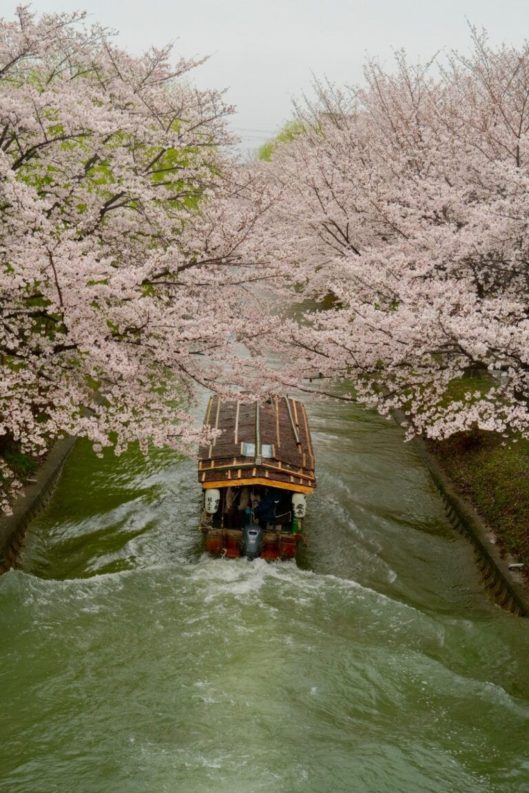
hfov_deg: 23.0
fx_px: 1300
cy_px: 396
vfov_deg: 33.9
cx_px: 264
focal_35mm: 59
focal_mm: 39.3
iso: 400
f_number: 4
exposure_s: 1/400
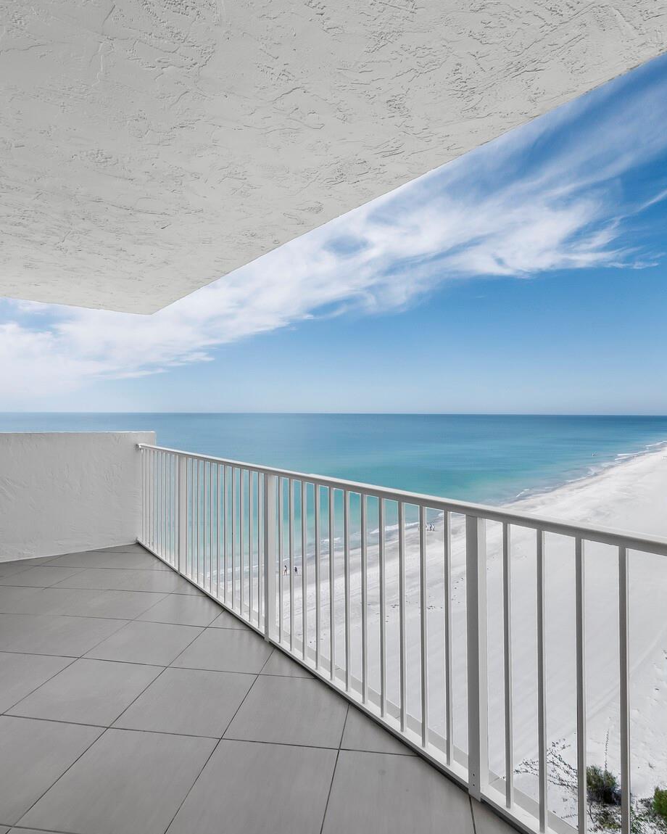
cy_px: 410
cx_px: 359
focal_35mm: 19
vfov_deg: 83.3
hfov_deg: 70.7
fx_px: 469
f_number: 11
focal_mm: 7
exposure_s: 1/125
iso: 250
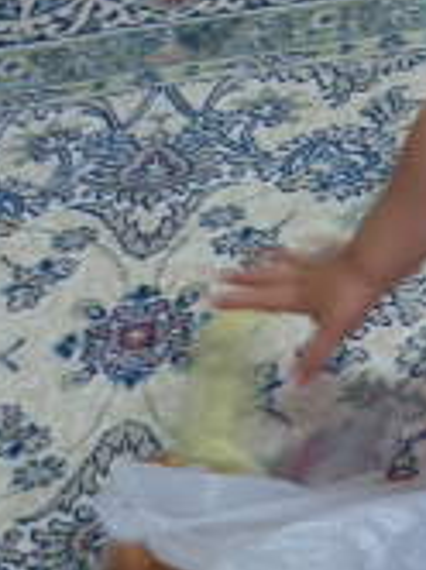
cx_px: 694
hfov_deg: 12.4
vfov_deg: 17.4
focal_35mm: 112
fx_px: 1843
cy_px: 494
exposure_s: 1/11.1
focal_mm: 4.82
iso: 102
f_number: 2.8
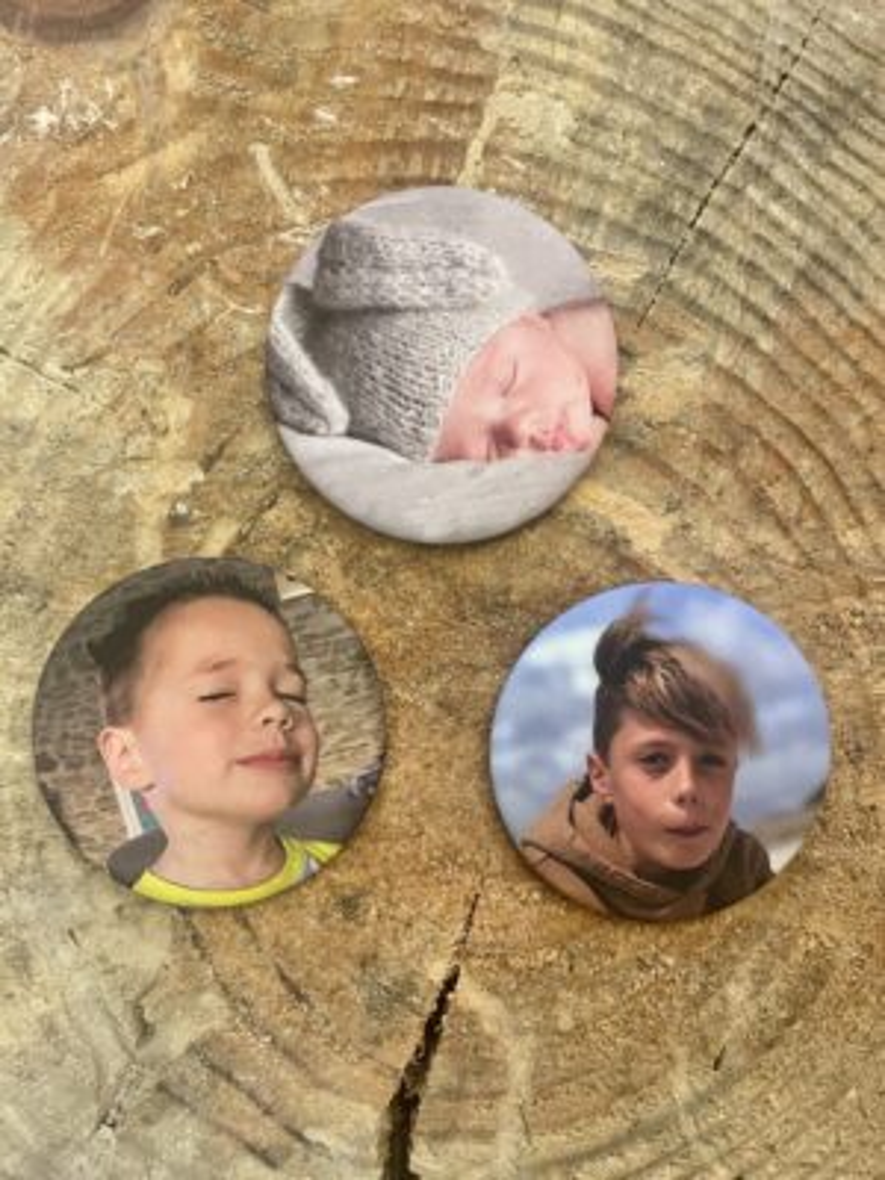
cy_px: 590
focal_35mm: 26
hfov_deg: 53.1
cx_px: 442
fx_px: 886
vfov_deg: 67.3
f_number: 1.6
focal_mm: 4.2
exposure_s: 1/50
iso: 320
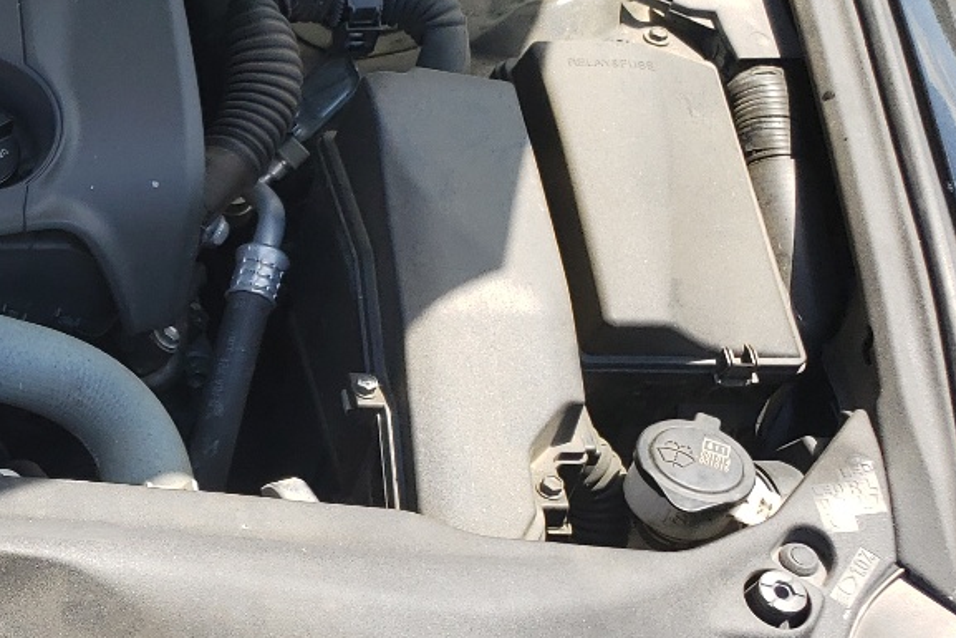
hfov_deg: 23.6
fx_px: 1992
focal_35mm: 75
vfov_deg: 18.2
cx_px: -305
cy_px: 326
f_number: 1.5
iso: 50
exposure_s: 1/769
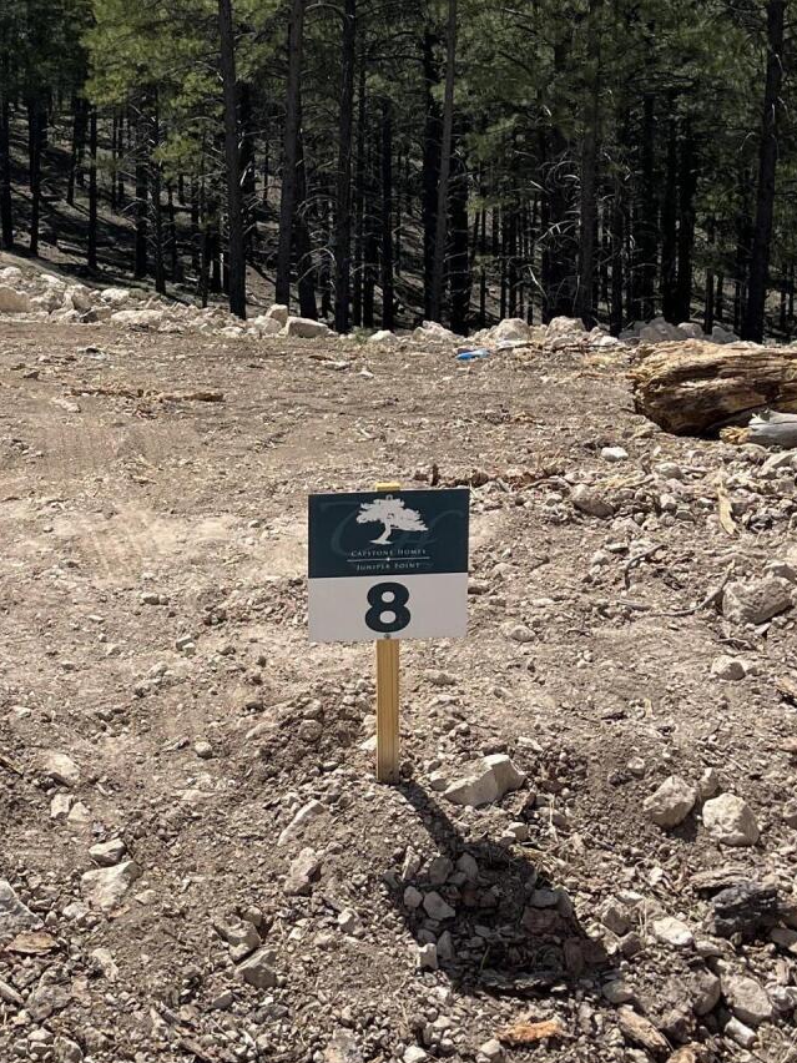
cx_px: 153
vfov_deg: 31.1
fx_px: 1873
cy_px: 268
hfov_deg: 23.7
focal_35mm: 61
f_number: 1.6
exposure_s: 1/4149
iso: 50
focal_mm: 5.1
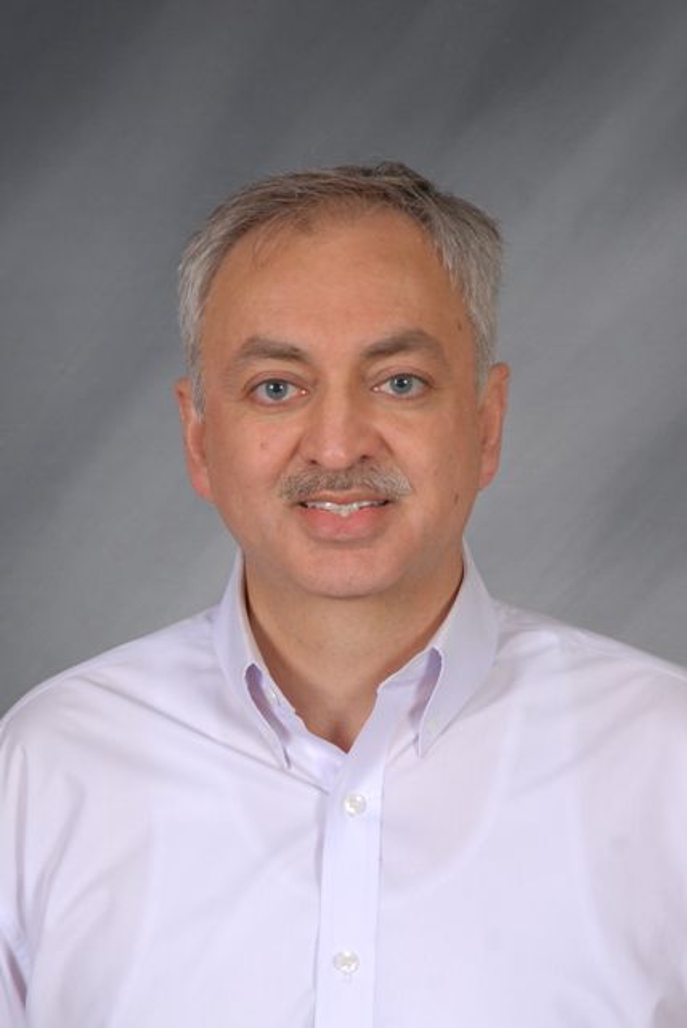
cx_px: 344
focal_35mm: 105
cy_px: 514
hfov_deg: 13.1
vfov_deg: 19.4
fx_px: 2999
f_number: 10
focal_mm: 70
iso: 100
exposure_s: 1/125
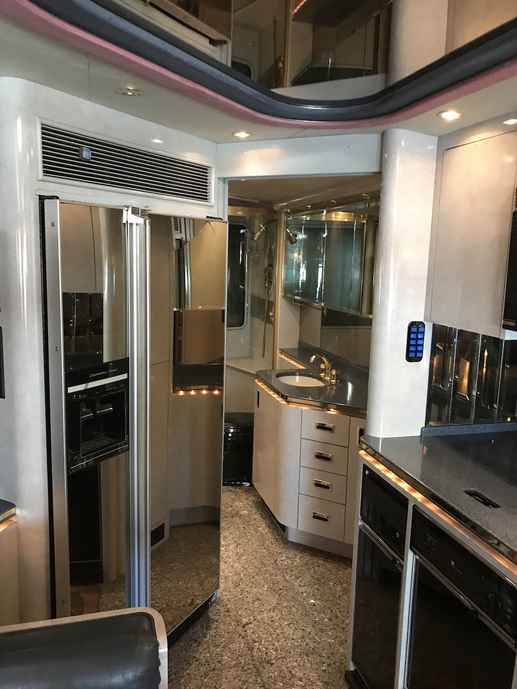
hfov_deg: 49.8
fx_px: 557
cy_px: 344
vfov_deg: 63.4
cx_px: 258
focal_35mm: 28
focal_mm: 3.99
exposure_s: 1/7
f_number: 1.8
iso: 80
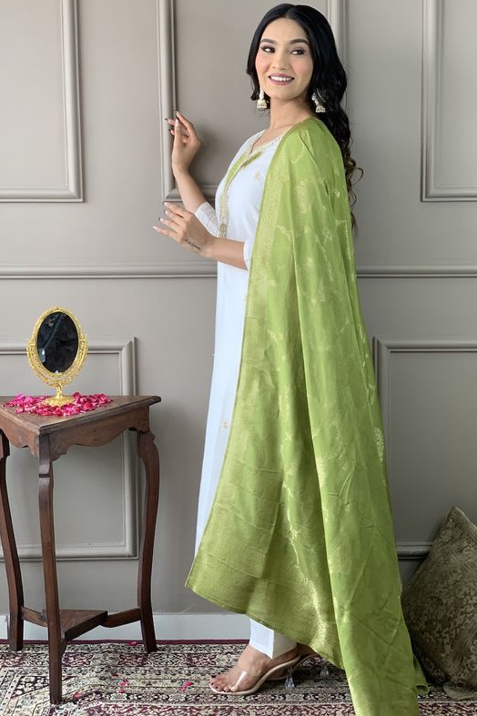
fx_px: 1094
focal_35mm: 55
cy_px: 355
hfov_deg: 24.6
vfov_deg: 36.3
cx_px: 267
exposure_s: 1/100
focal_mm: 6
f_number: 2.4
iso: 50
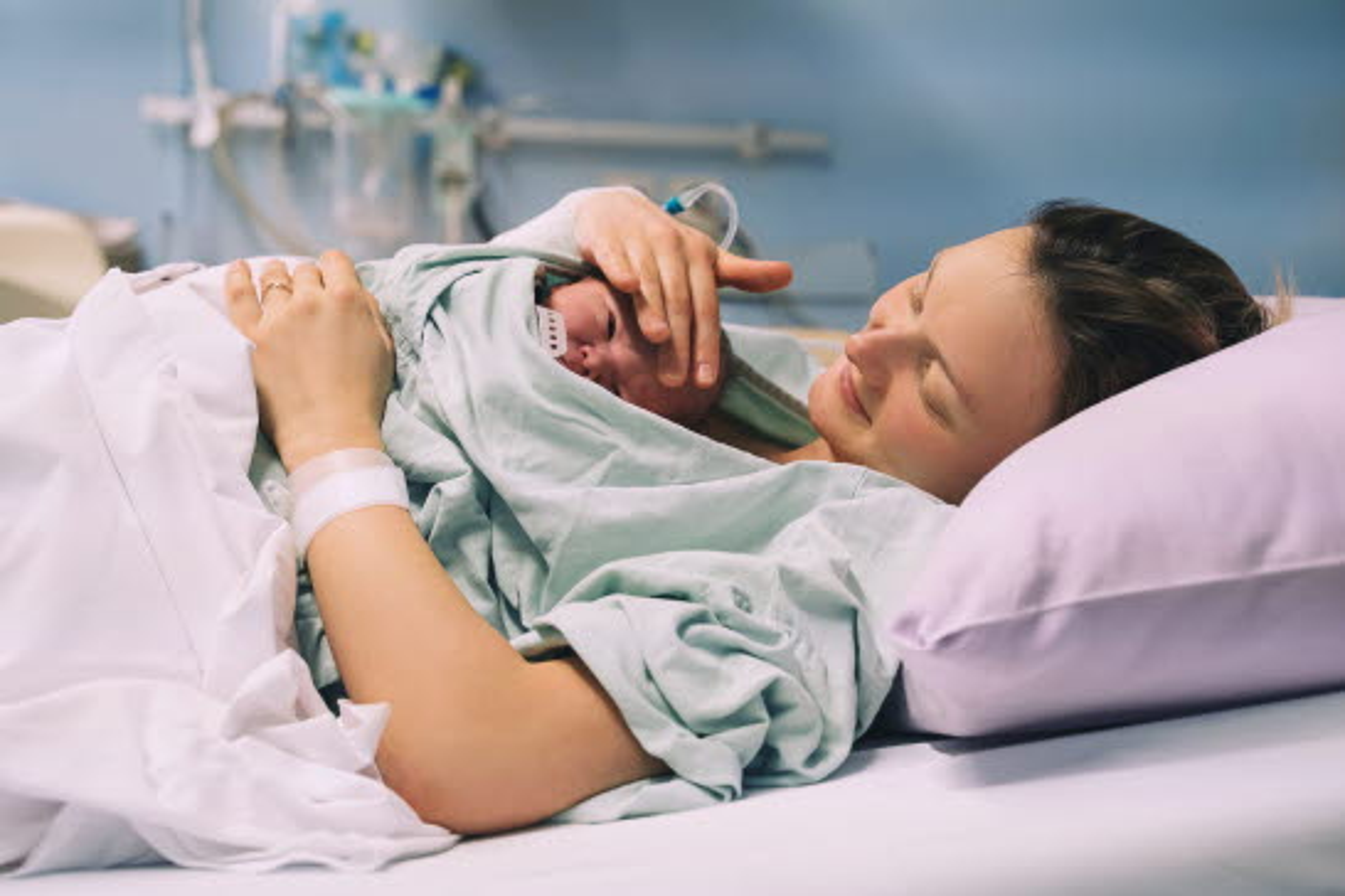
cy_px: 448
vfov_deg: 24.2
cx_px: 672
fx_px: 2092
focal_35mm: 56
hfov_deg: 35.6
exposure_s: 1/60
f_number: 4.5
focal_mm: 56
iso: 640
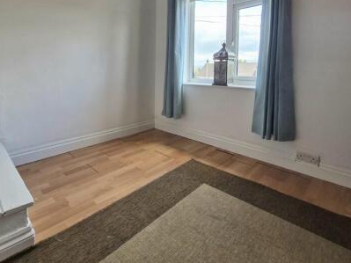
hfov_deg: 84.2
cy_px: 81
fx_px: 193
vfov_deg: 66.2
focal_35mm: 19
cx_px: 151
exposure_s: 1/50
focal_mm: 1.74
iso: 80
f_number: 2.2
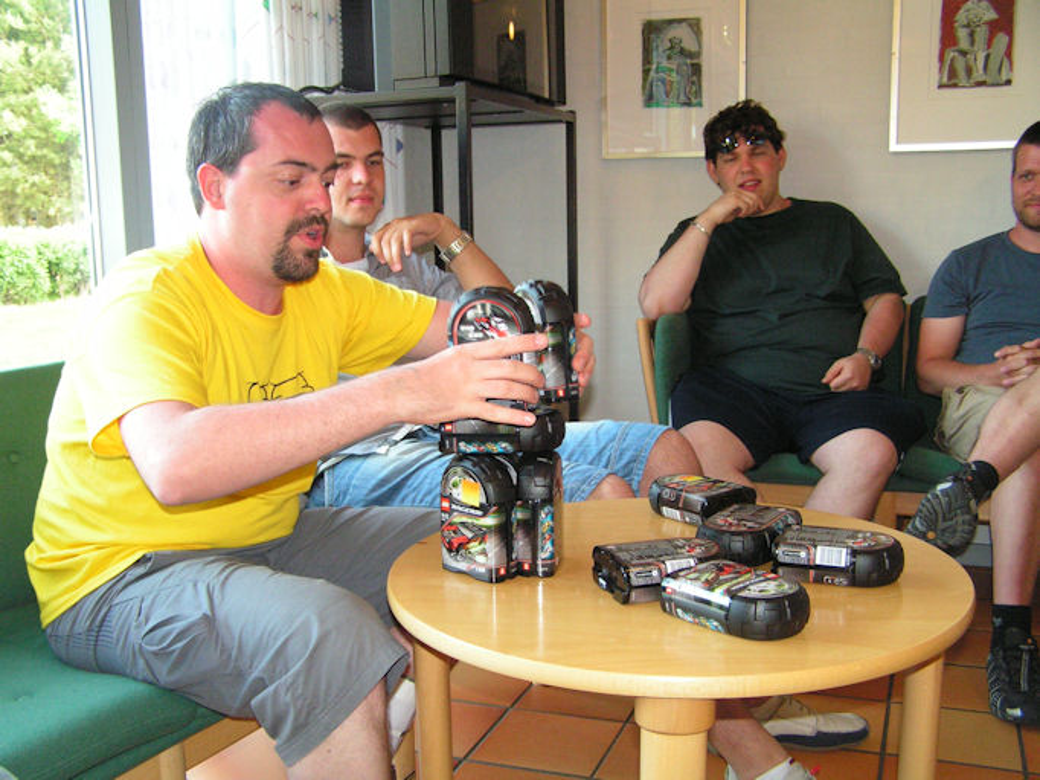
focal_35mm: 38
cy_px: 390
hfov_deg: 49.0
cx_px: 520
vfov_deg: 37.7
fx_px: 1141
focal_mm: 6.3
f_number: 2.8
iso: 200
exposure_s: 1/40
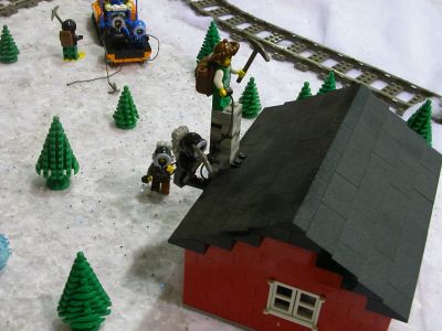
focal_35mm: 49
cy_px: 166
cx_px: 221
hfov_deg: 38.9
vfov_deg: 29.7
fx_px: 626
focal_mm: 7.5
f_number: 3.2
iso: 100
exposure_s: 1/10.9
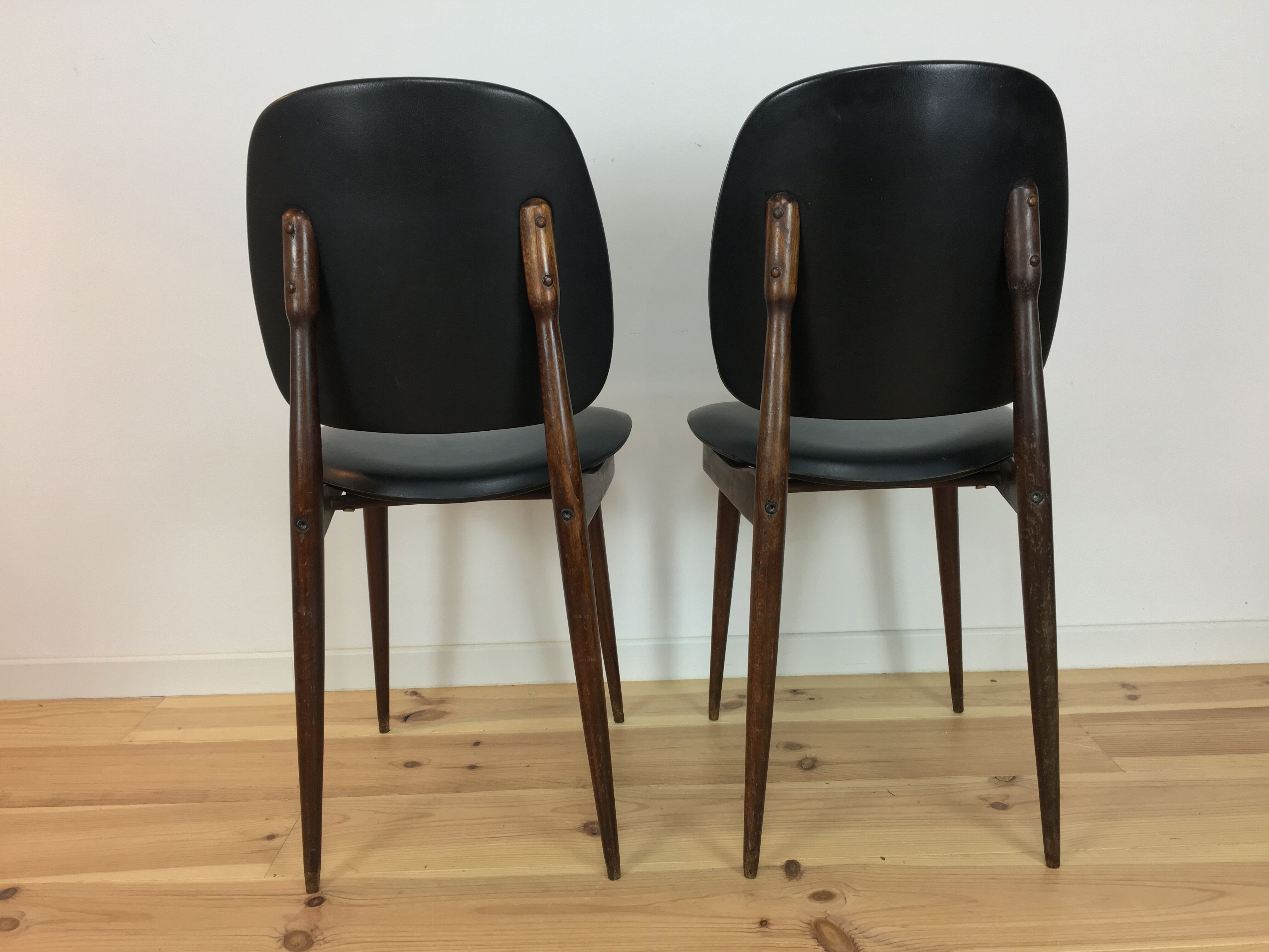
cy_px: 476
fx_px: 1063
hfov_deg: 61.7
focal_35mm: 29
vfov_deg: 48.2
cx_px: 634
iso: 50
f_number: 2.2
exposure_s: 1/33
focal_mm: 4.15
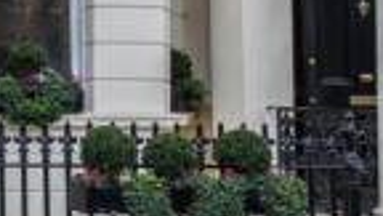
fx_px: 772
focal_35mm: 76
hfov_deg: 19.0
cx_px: -355
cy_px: -201
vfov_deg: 13.8
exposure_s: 1/60
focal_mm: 16
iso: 400
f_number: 5.6
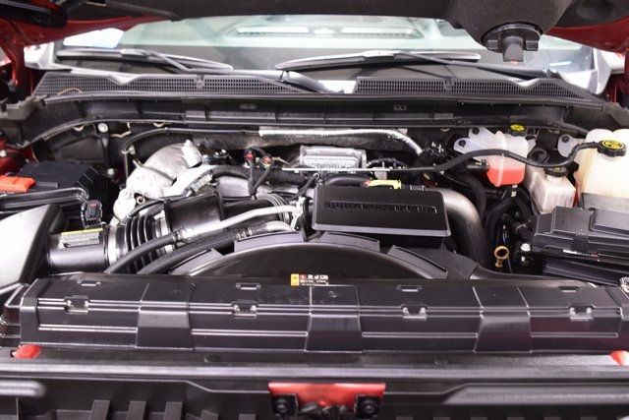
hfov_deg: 53.1
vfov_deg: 36.9
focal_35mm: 36
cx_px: 314
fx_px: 629
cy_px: 210
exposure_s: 1/25
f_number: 2.8
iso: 1600
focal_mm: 24
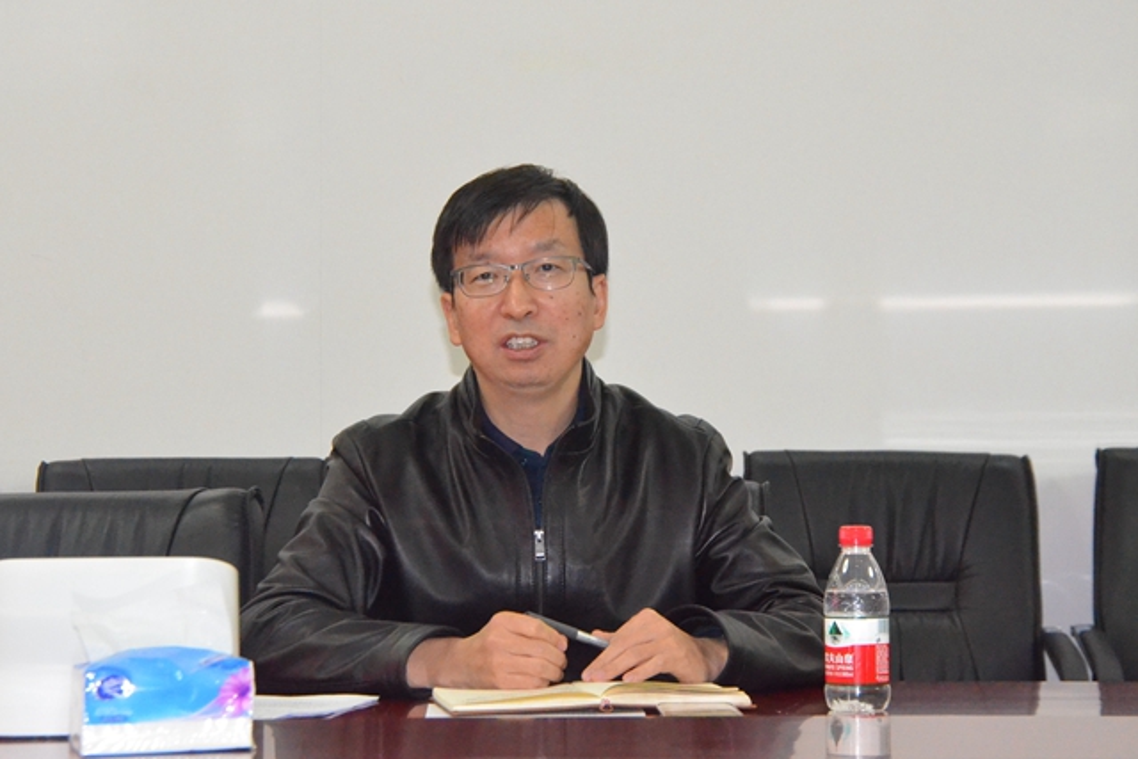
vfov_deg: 17.5
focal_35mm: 78
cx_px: 569
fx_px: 2466
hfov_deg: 26.0
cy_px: 380
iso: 5000
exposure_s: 1/80
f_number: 8
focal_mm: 52
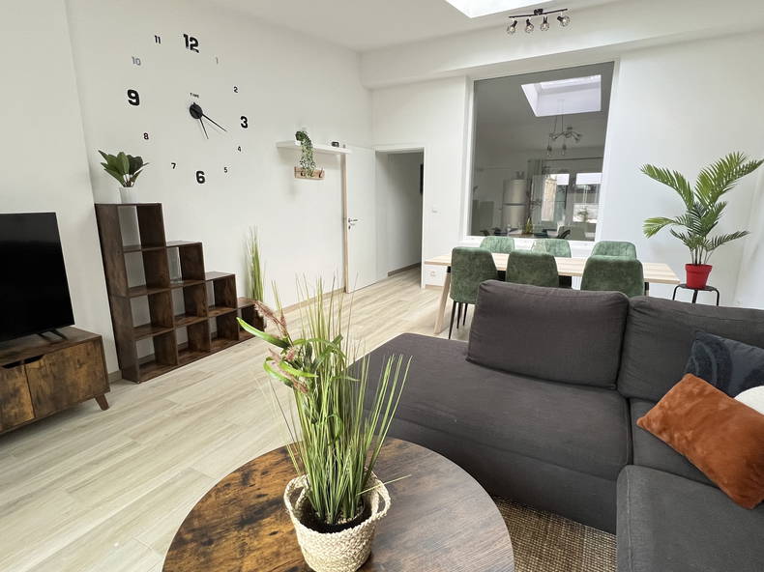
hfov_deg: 106.2
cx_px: 382
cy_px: 286
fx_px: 287
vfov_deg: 89.9
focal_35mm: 13
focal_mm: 1.57
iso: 250
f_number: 1.8
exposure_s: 1/95
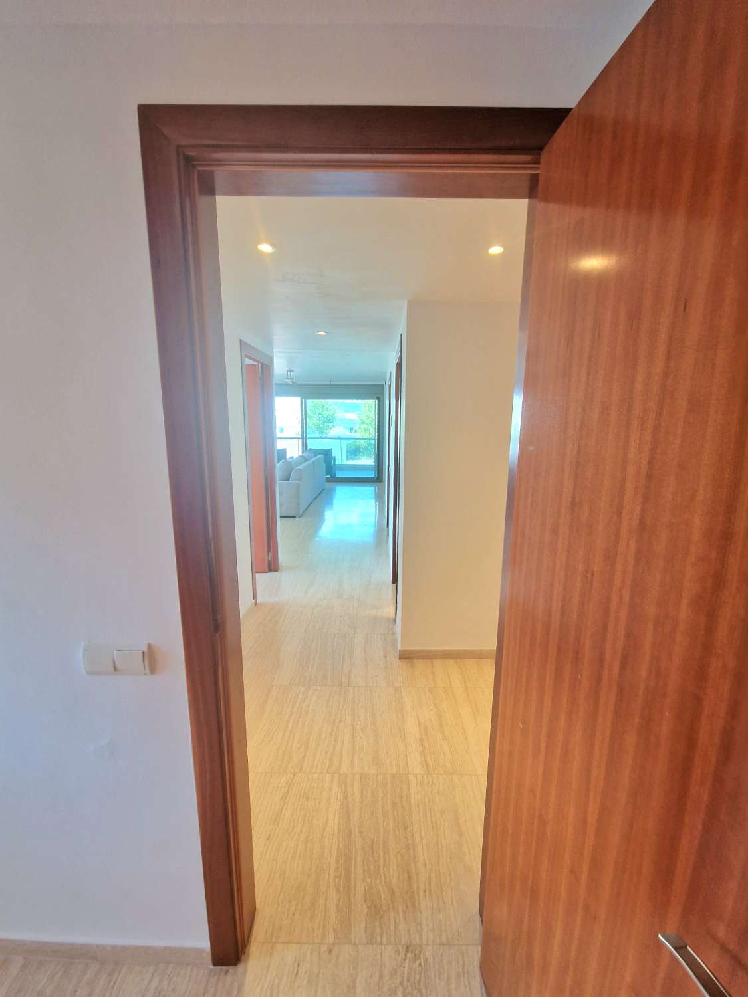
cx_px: 374
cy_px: 498
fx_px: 375
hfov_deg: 89.9
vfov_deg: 106.2
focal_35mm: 13
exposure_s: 1/50
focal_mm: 2.2
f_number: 2.2
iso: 80
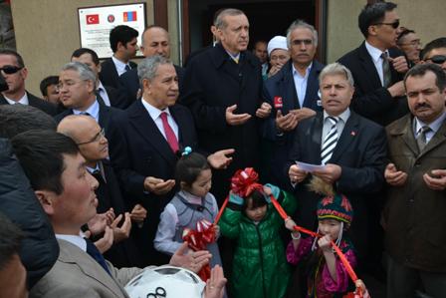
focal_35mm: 27
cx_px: 223
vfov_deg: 48.0
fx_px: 335
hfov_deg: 67.4
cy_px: 149
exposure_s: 1/125
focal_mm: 18
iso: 110
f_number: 5.6
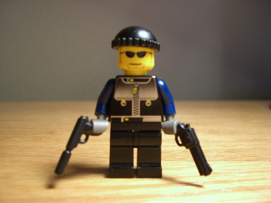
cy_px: 102
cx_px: 136
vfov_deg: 37.7
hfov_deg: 49.0
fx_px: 297
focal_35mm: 38
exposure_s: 1/15
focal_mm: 6.2
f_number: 2.7
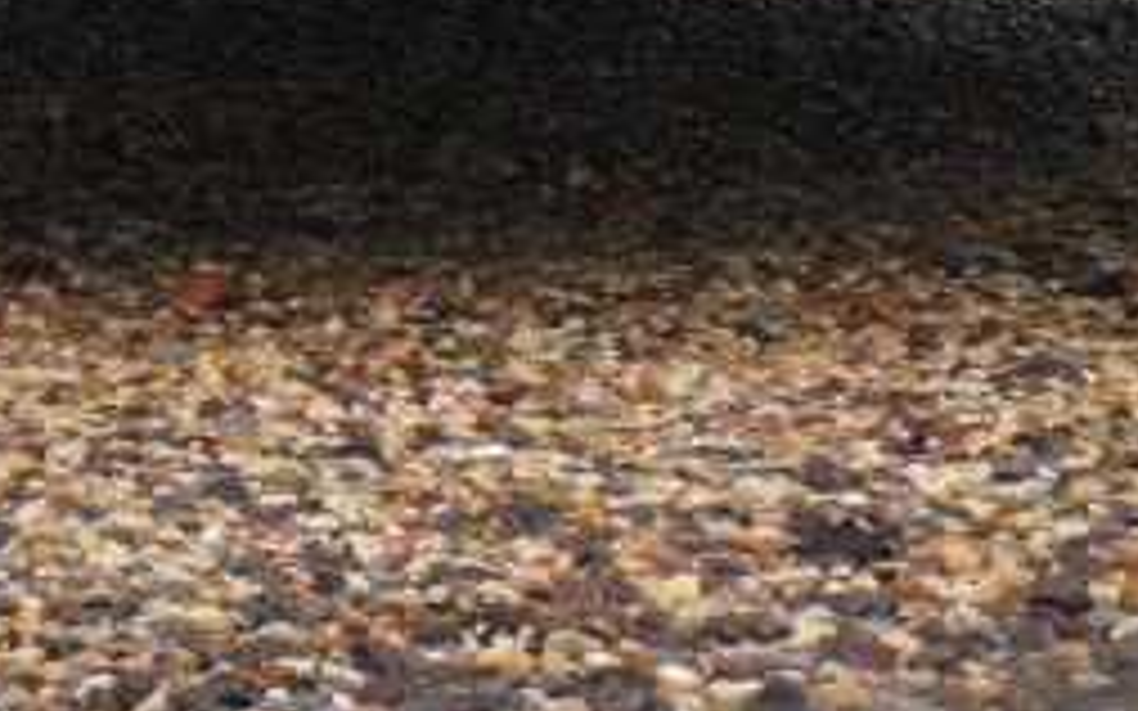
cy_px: -1418
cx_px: 297
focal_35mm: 444
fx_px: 13767
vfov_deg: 2.9
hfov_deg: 4.7
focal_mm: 46
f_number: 5.6
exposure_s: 1/90
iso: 640
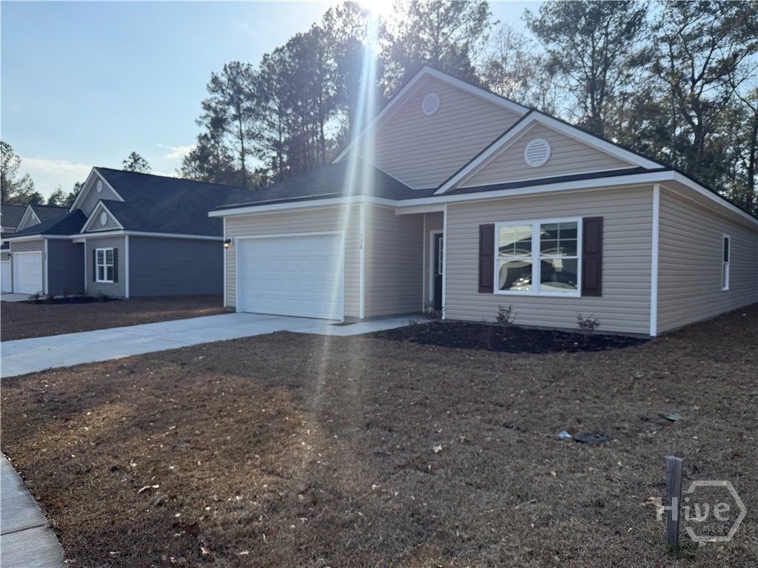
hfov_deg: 71.6
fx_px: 526
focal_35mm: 24
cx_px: 379
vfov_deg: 56.8
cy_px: 284
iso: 125
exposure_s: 1/6173
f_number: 1.78
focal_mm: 6.76
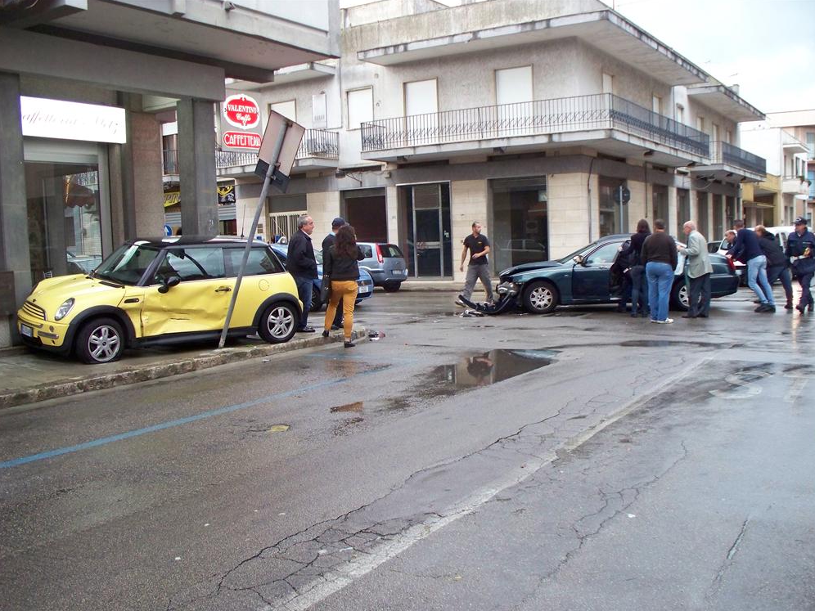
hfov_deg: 50.1
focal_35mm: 37
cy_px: 311
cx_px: 403
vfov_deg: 38.7
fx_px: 871
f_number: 2.8
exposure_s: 1/60
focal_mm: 7.54
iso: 320
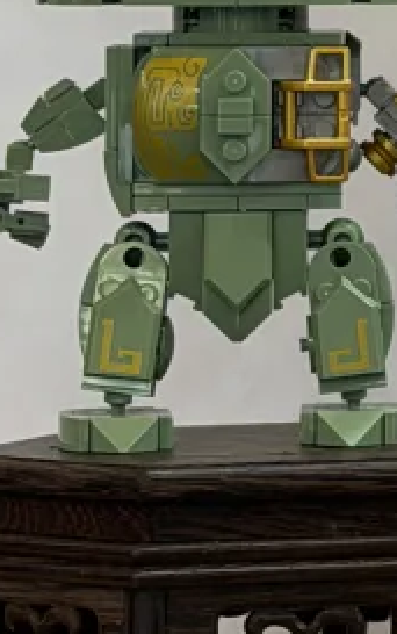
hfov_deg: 4.7
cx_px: 1082
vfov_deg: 7.8
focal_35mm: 268
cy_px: -91
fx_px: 4632
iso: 50
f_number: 1.78
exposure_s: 1/122
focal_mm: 6.76
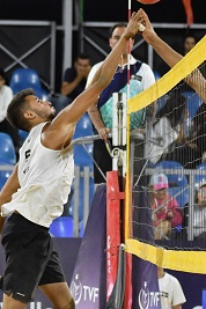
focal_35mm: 354
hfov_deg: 3.9
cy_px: 189
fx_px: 3039
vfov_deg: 5.8
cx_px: 60
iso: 2000
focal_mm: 105
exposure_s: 1/640
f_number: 2.8
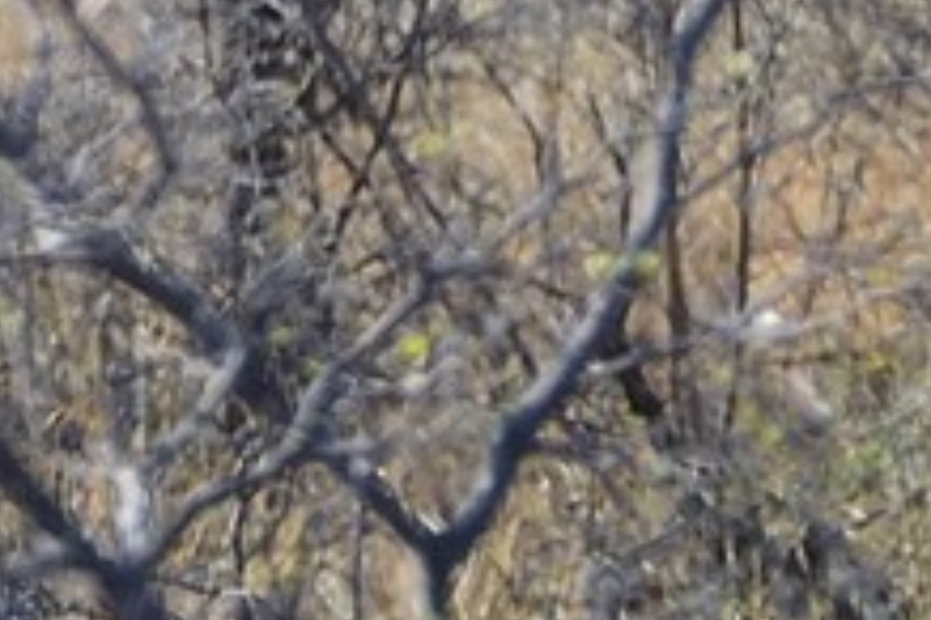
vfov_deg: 0.7
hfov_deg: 1.0
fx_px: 52856
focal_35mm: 2044
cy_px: 620
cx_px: -2262
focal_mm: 280
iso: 400
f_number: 7.1
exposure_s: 1/500
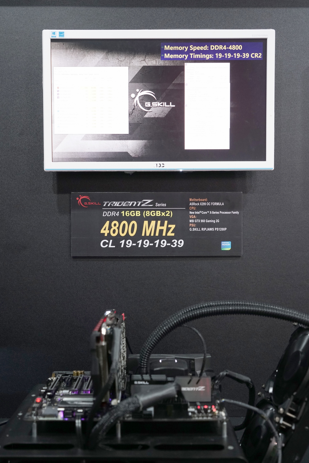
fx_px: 489
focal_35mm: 38
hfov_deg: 35.1
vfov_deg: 50.7
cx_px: 154
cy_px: 232
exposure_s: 1/60
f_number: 4.5
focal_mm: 38
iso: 2500
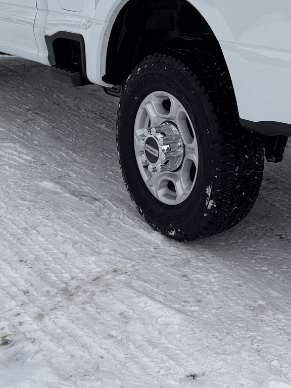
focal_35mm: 64
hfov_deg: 22.4
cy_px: 31
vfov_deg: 28.9
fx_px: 717
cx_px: 260
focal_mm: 6.76
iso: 80
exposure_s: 1/1597
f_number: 1.78
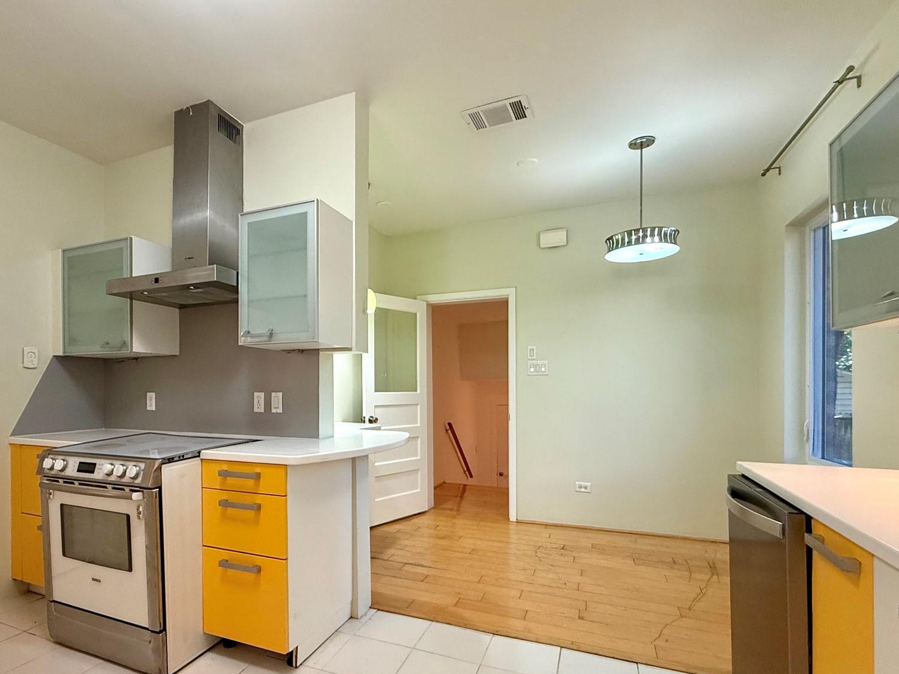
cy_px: 393
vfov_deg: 68.2
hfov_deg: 83.9
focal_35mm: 19
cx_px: 374
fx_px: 493
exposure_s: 1/120
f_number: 2.2
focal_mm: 2.22
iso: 320
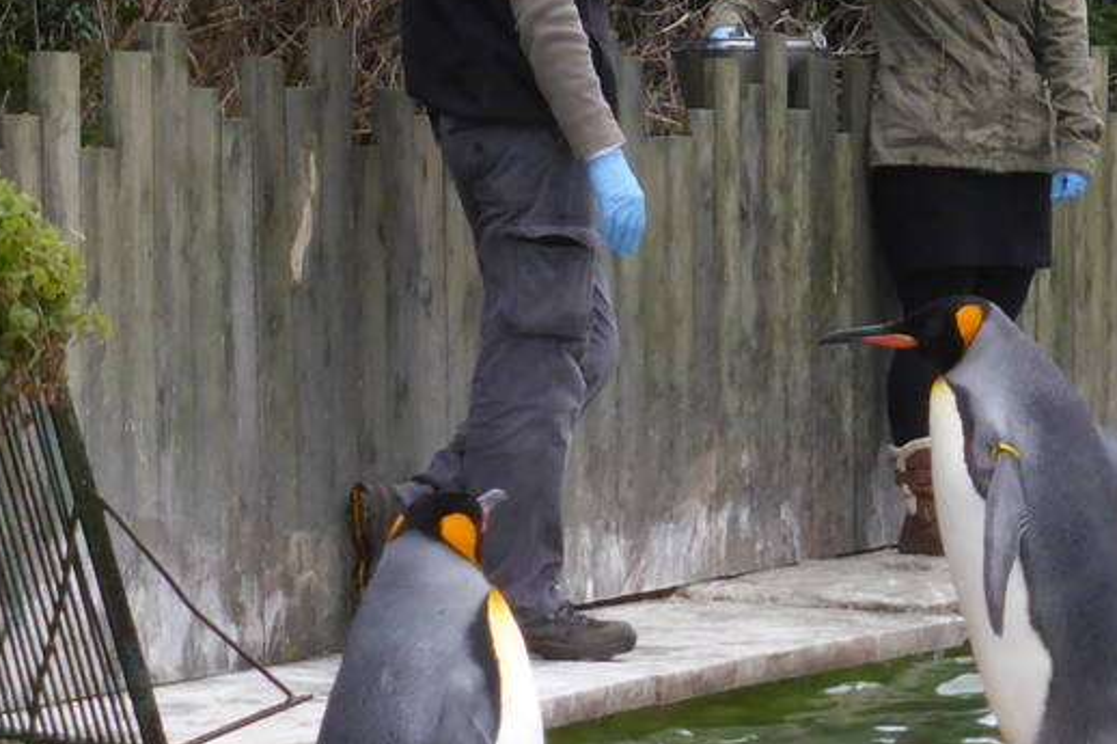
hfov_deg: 7.4
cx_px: 1587
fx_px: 8467
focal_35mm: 273
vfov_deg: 5.0
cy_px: 125
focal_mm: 14.2
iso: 160
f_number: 5.1
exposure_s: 1/60
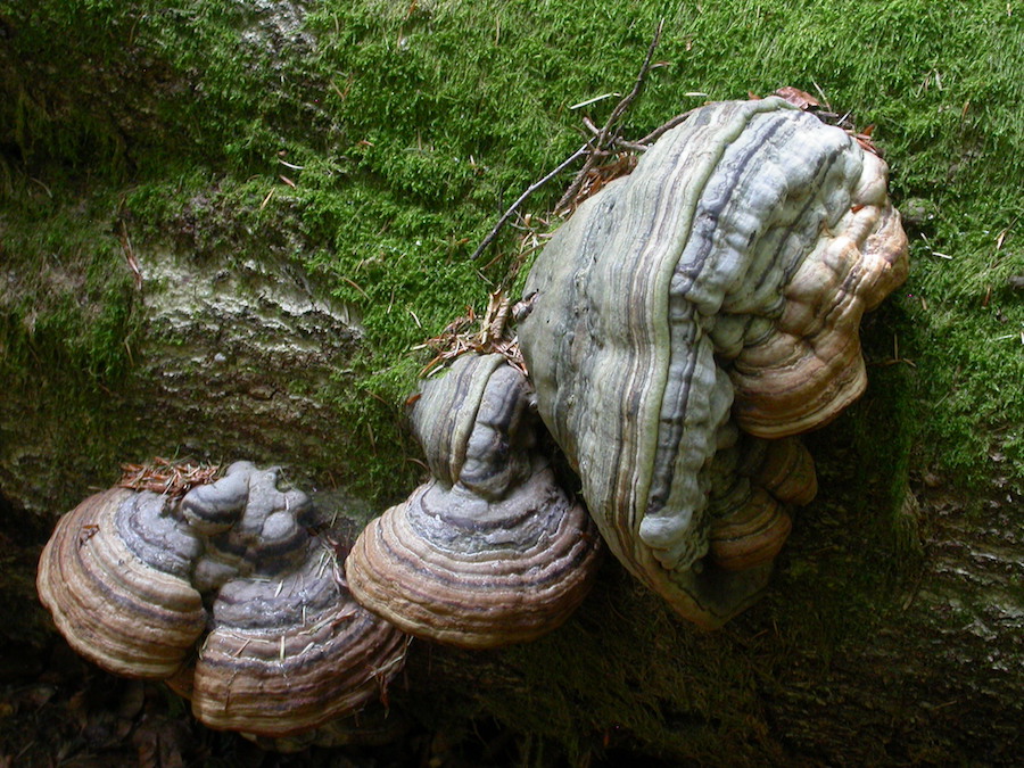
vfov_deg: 17.2
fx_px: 2544
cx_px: 512
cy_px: 384
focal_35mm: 86
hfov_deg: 22.8
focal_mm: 17.8
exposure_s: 1/13.1
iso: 200
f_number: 3.6
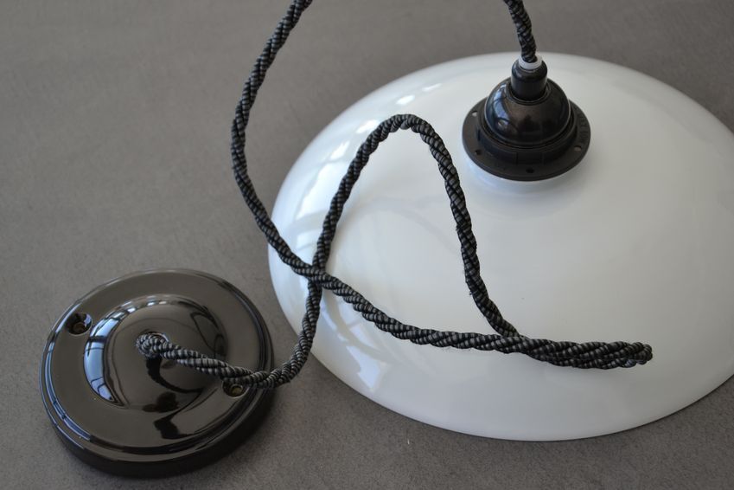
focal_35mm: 68
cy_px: 245
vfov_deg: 20.2
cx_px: 367
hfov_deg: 29.9
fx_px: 1376
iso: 280
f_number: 5.6
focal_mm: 45
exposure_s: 1/125
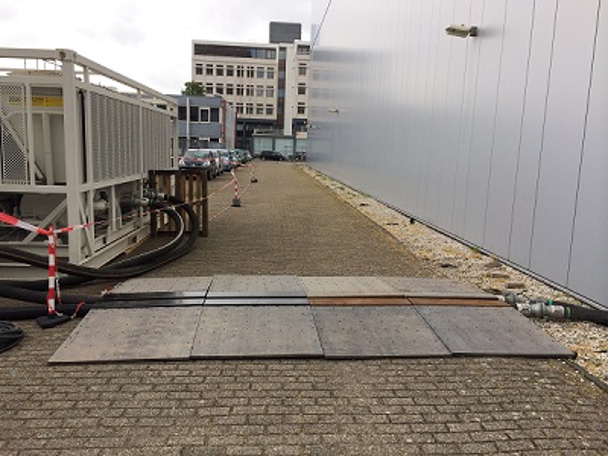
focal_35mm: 30
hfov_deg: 60.0
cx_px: 304
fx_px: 527
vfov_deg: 46.8
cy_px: 228
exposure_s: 1/1414
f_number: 2.2
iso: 40
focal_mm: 4.12
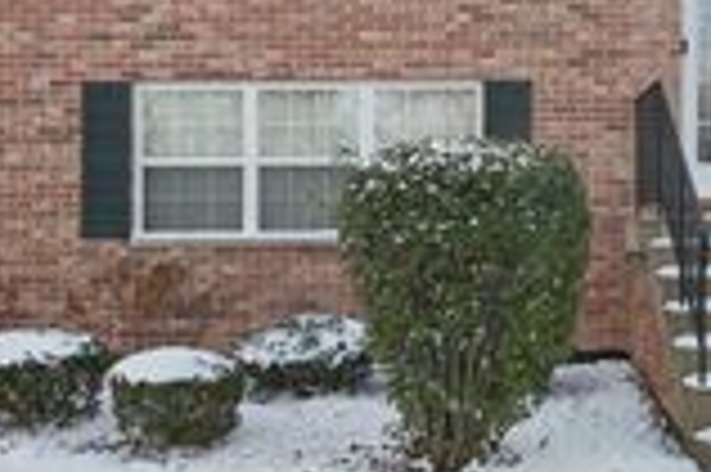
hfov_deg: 32.8
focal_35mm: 60
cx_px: 526
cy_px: 344
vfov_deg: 22.4
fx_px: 1184
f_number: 8
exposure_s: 1/500
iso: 400
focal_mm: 13
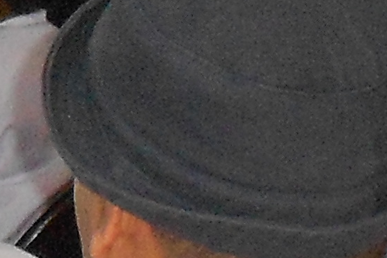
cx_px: -208
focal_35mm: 396
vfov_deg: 3.5
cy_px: -40
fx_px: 4258
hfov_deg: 5.2
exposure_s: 1/60
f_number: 4.5
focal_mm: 8.8
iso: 400
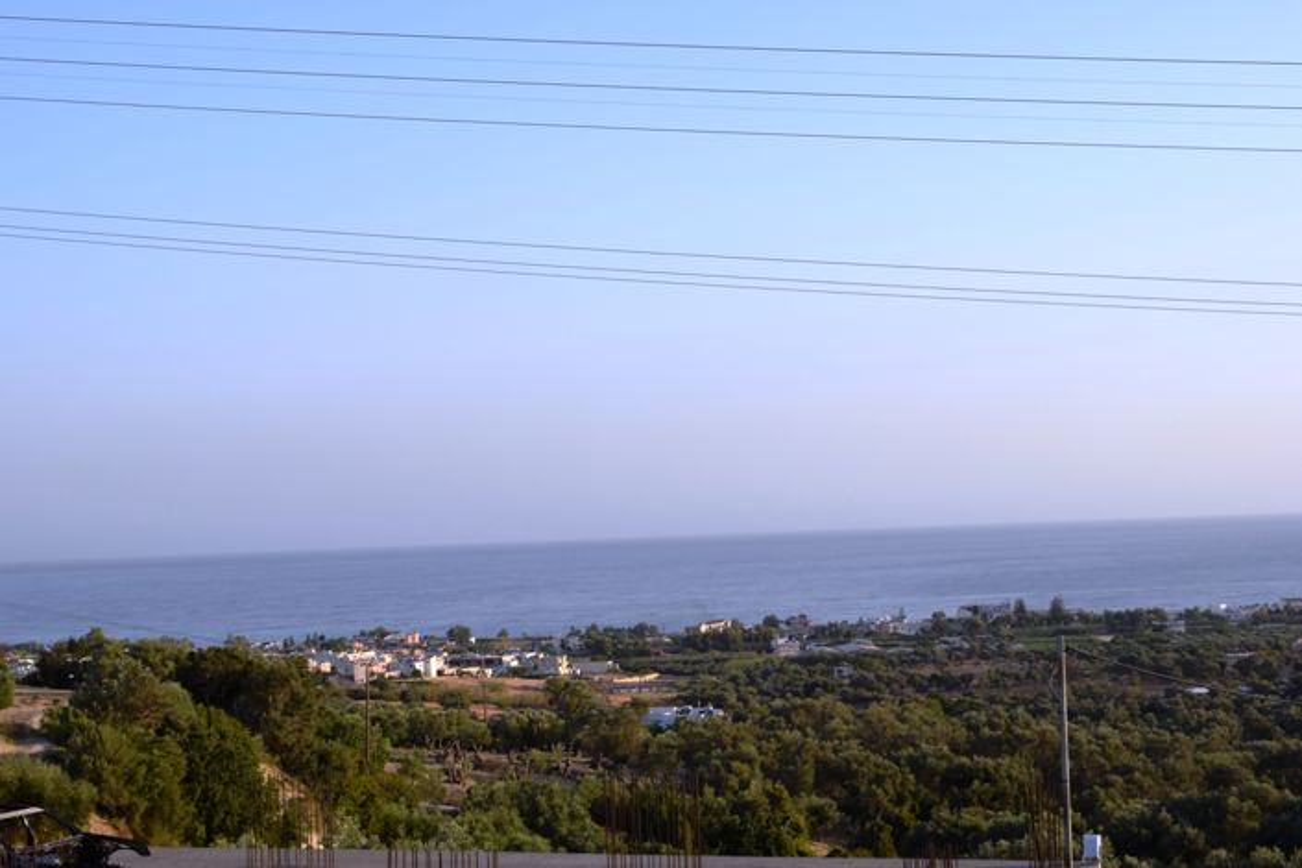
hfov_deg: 31.9
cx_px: 651
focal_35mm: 63
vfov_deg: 21.6
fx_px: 2278
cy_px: 434
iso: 200
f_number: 9
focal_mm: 42
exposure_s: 1/320
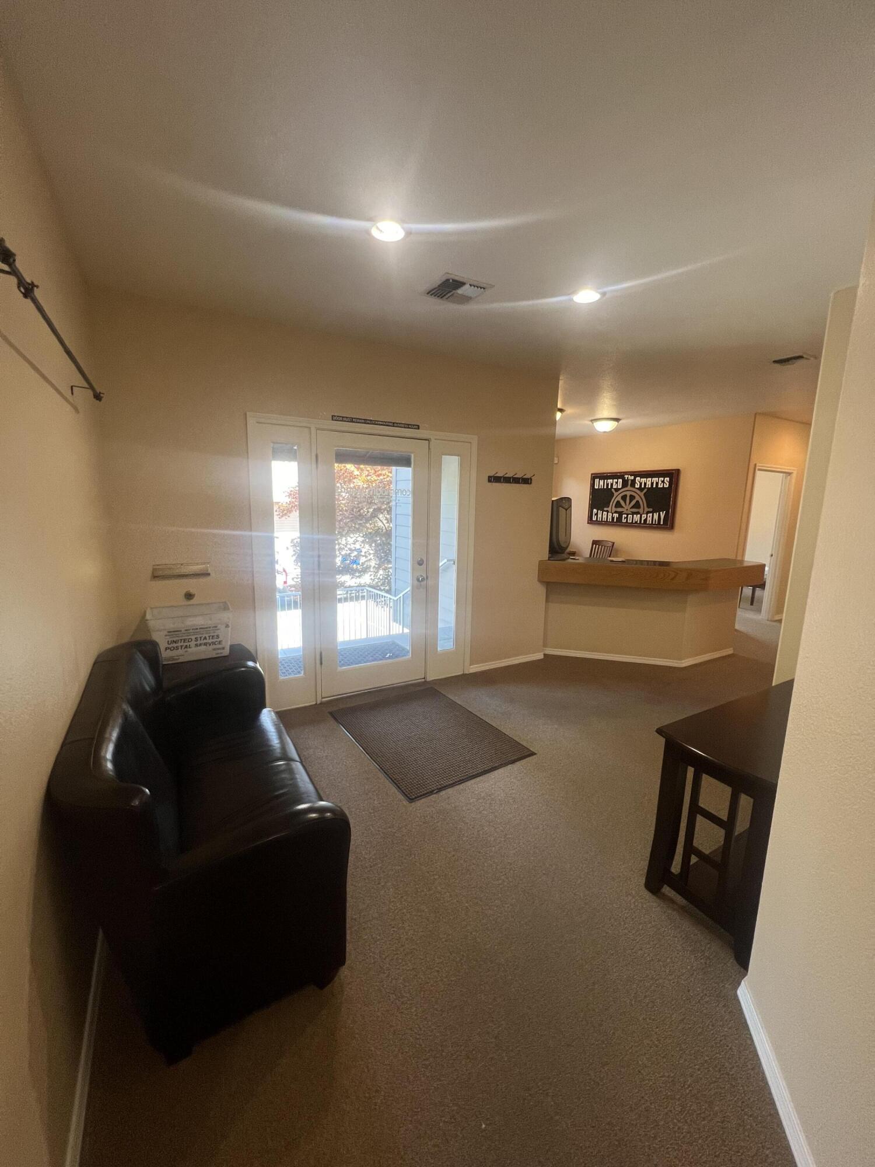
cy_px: 584
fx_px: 438
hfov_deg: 89.9
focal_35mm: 13
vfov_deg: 106.2
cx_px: 438
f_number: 1.8
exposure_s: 1/120
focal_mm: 1.57
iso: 160
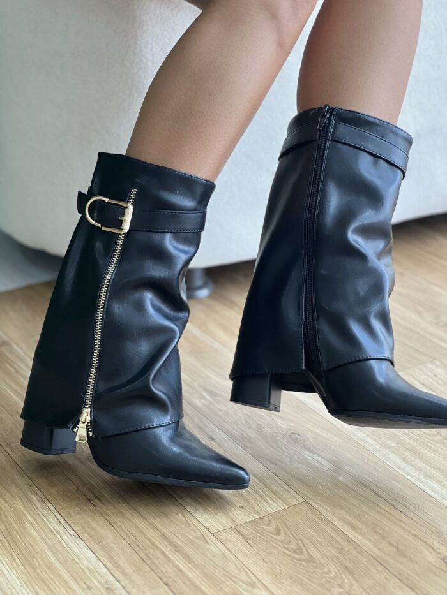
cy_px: 298
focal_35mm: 77
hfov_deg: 19.1
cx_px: 224
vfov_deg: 25.3
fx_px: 1325
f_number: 2.8
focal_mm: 9
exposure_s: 1/120
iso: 200
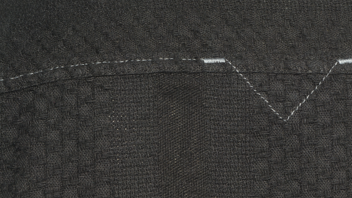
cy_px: 91
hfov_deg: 18.5
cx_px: 255
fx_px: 1073
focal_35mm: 115
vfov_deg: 10.5
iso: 160
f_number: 10
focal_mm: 48
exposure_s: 1/100
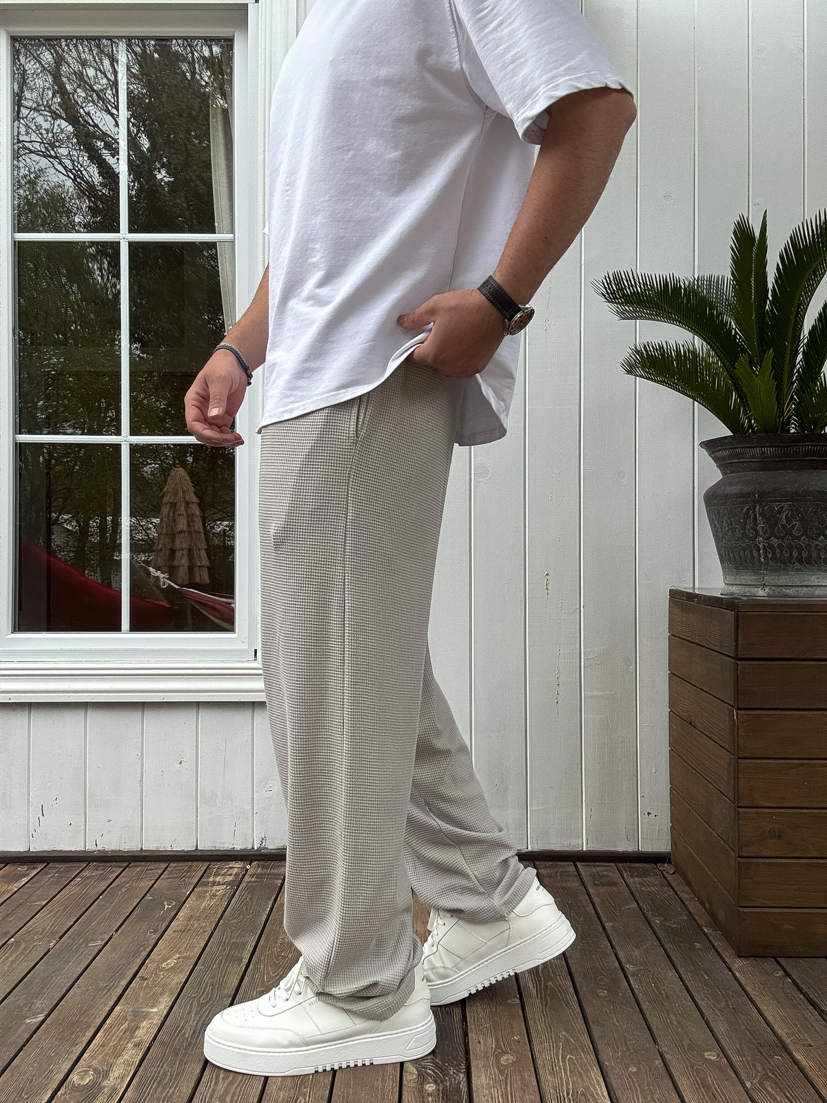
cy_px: 552
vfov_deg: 60.0
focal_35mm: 30
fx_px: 956
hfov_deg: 46.8
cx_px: 414
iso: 25
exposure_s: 1/290
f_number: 1.9
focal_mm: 2.69
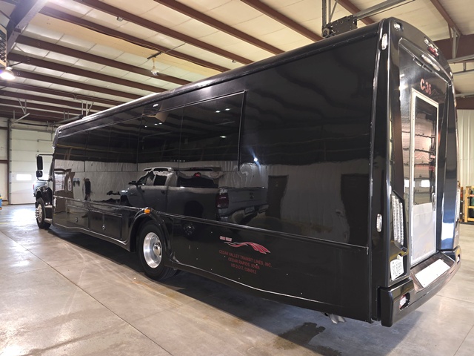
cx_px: 237
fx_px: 315
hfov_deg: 73.9
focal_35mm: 23
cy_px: 178
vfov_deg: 58.9
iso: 160
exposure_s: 1/12
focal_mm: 6.3
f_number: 1.7
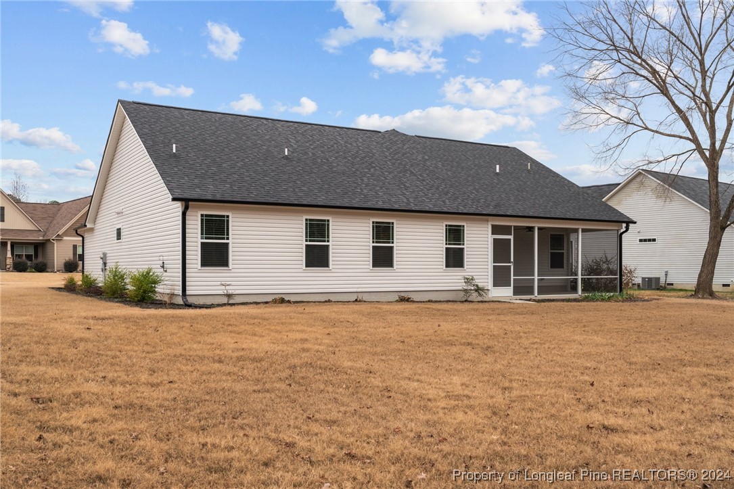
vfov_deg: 39.4
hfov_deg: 56.5
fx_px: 683
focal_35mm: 34
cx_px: 367
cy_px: 244
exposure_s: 1/200
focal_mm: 33.5
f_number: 8
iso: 200
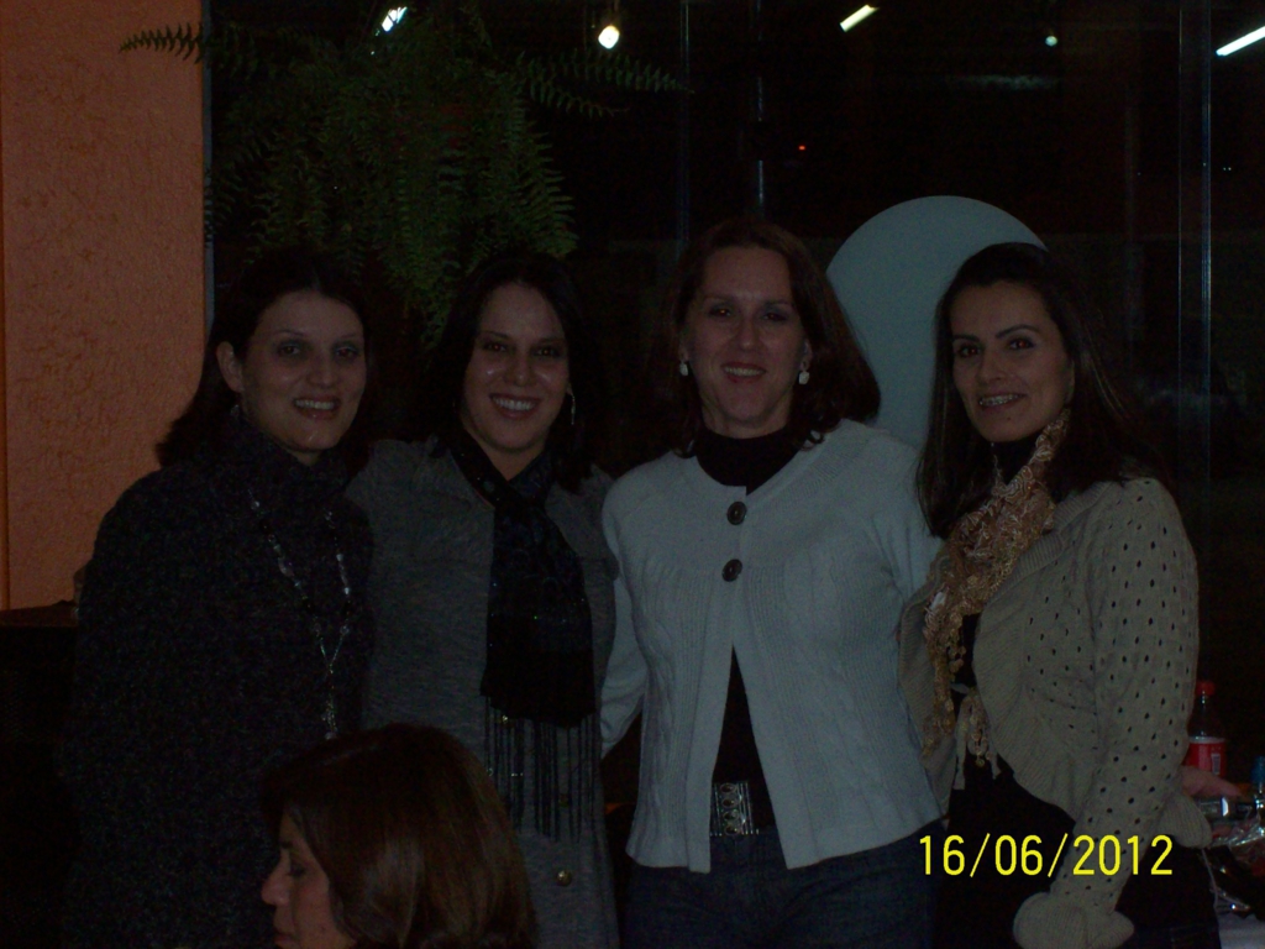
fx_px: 3947
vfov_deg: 13.7
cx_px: 632
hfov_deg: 18.2
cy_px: 474
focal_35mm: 108
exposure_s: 1/128
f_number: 4.8
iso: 200
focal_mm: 18
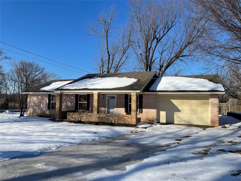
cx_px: 120
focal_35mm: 25
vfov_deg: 54.9
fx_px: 174
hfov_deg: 69.4
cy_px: 90
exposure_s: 1/4525
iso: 32
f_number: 1.6
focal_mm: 5.1
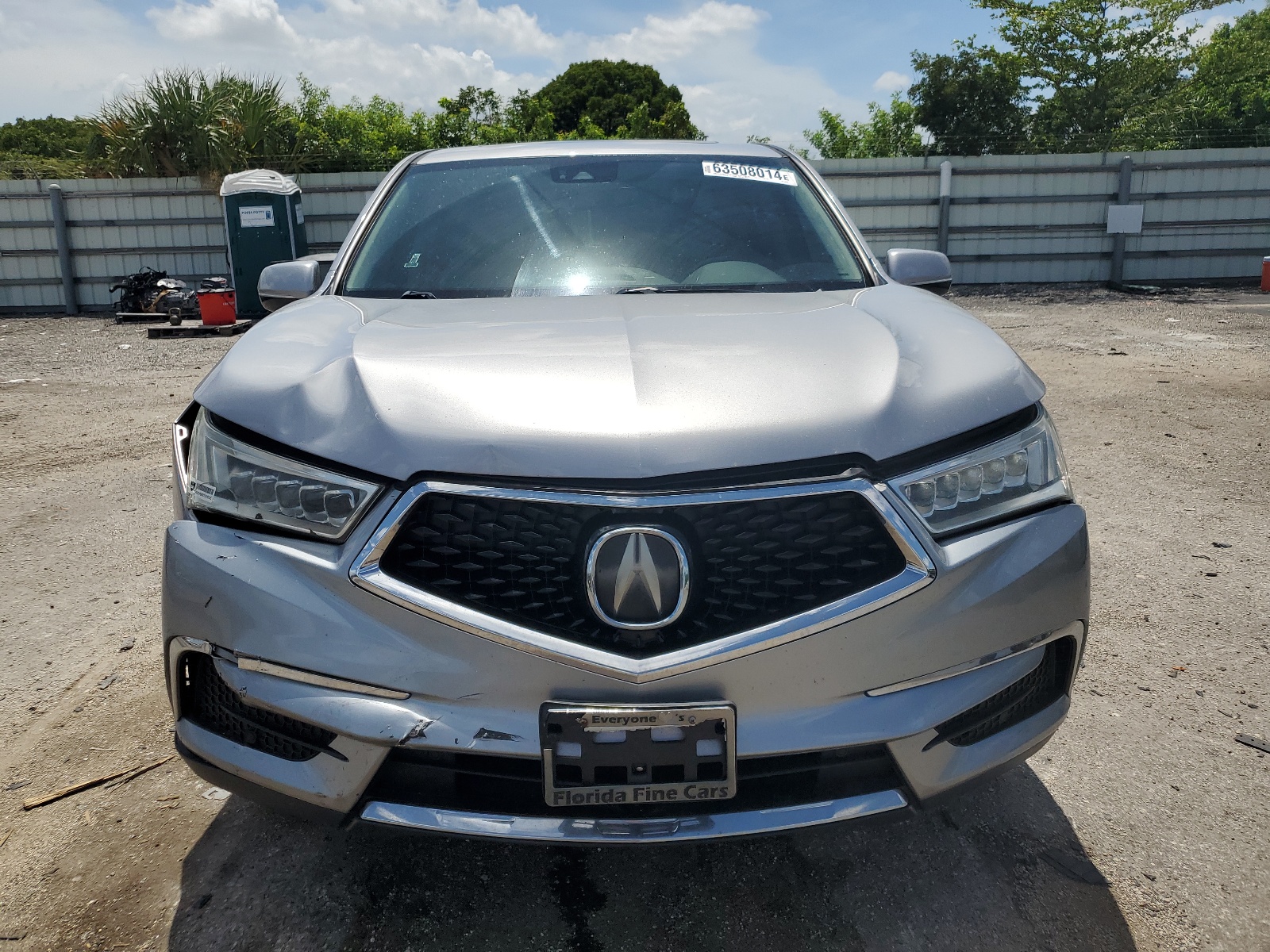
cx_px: 635
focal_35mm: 26
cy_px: 476
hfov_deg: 67.3
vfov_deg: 53.1
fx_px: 954
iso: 50
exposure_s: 1/10000
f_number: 1.5
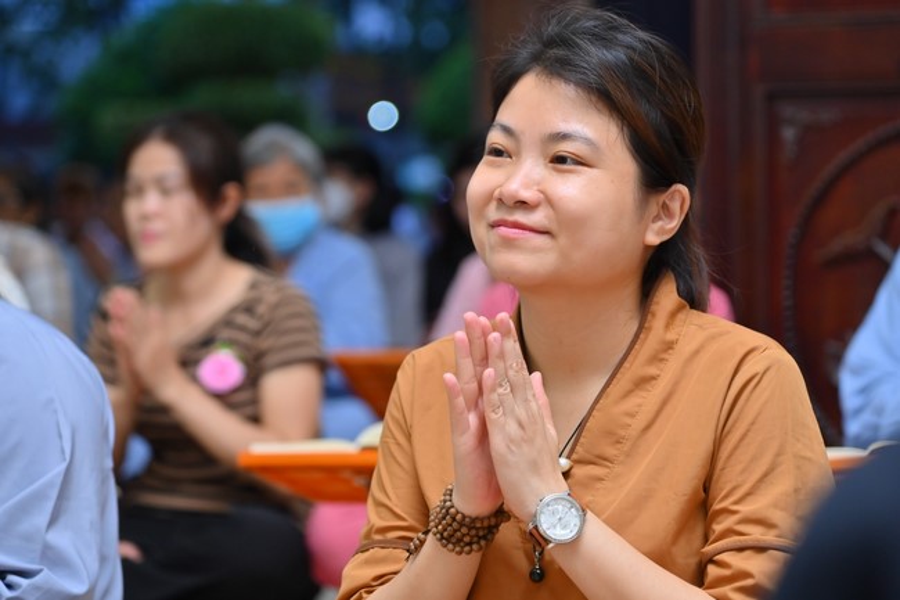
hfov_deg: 17.1
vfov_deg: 11.4
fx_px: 2999
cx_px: 450
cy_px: 300
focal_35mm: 120
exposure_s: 1/200
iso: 1250
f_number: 4.5
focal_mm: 120
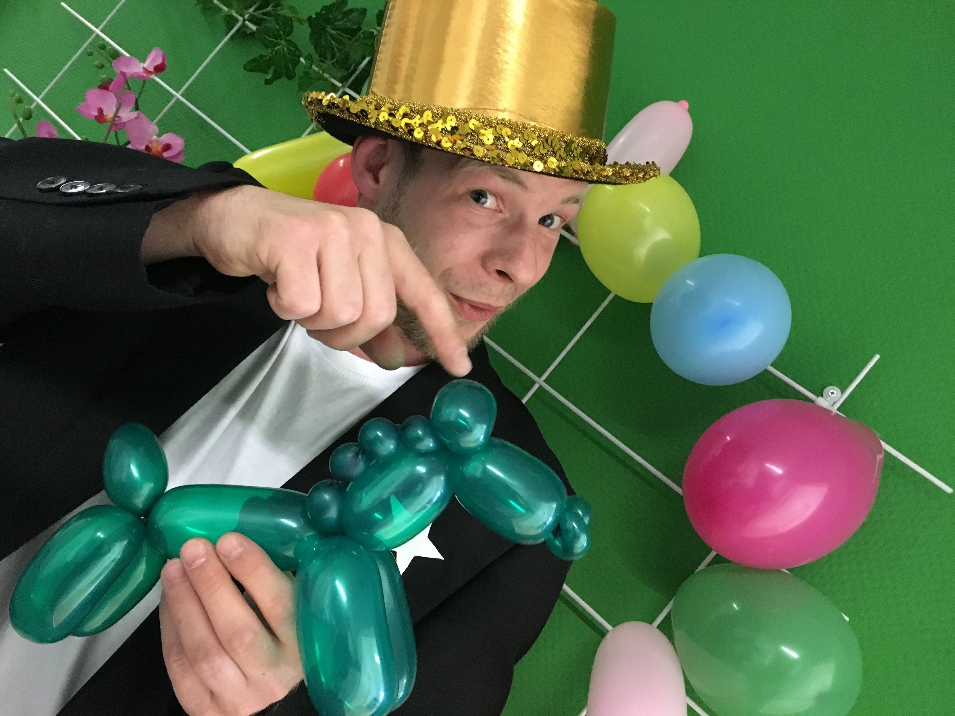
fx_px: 800
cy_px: 358
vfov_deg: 48.2
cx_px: 478
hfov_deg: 61.7
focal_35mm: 29
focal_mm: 4.15
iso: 320
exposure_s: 1/17
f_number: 2.2
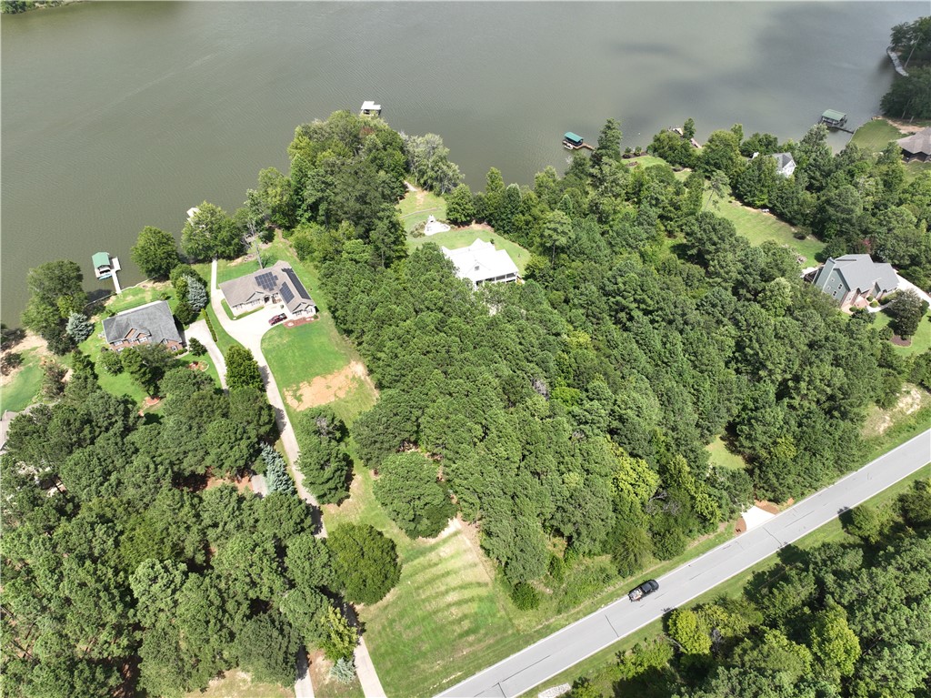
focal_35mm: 24
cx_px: 466
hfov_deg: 71.6
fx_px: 645
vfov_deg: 56.8
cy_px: 349
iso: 100
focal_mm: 12.29
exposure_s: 1/160
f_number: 2.8
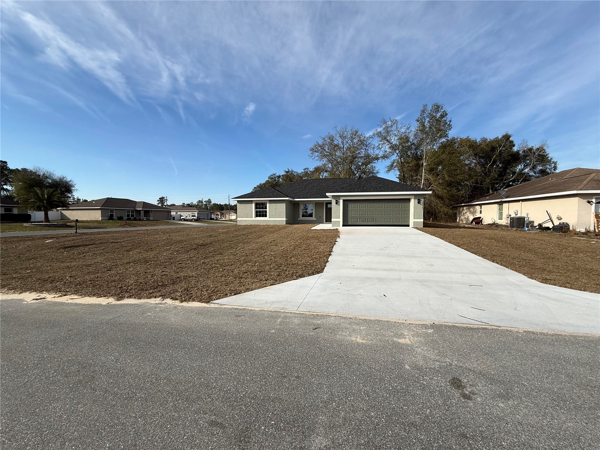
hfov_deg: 102.1
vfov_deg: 85.7
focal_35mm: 14
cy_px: 225
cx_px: 300
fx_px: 243
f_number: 2.2
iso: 50
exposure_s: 1/2024
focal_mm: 2.22
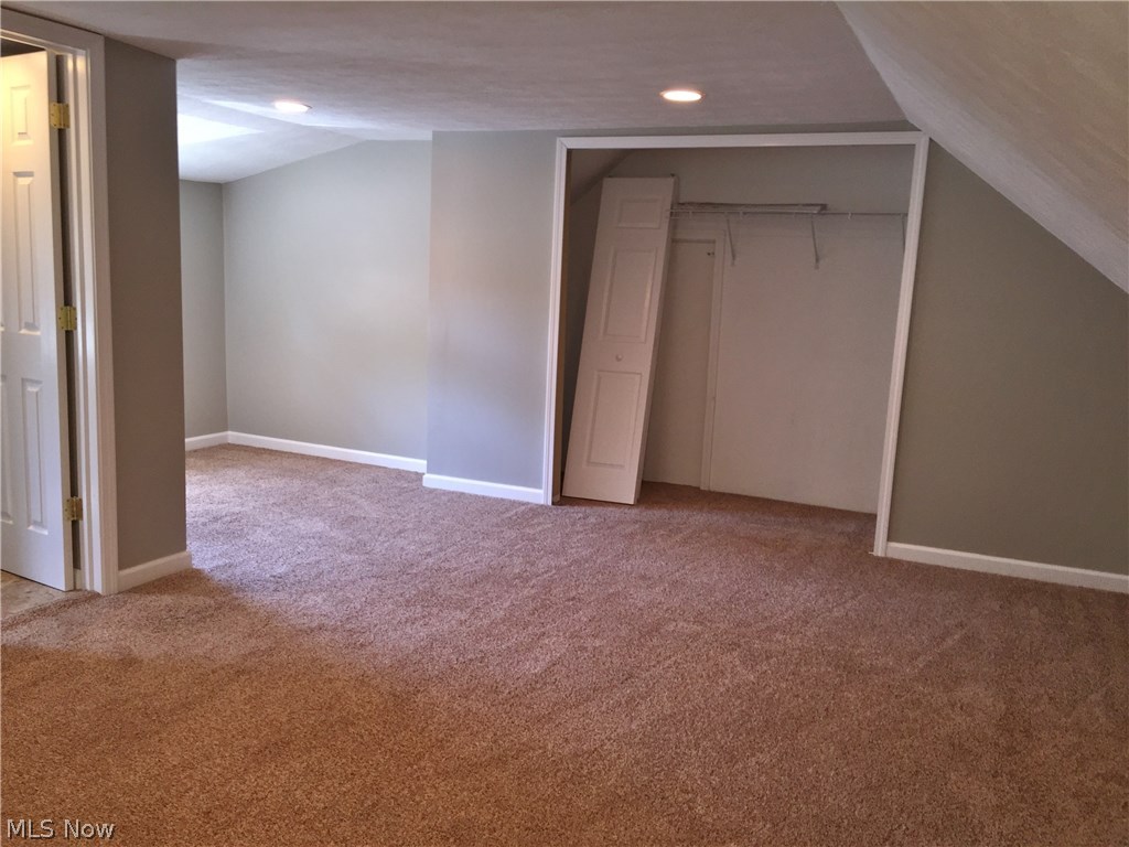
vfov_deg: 48.2
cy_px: 424
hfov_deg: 61.7
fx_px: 946
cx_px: 564
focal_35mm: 29
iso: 50
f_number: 2.2
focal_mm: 4.15
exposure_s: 1/30
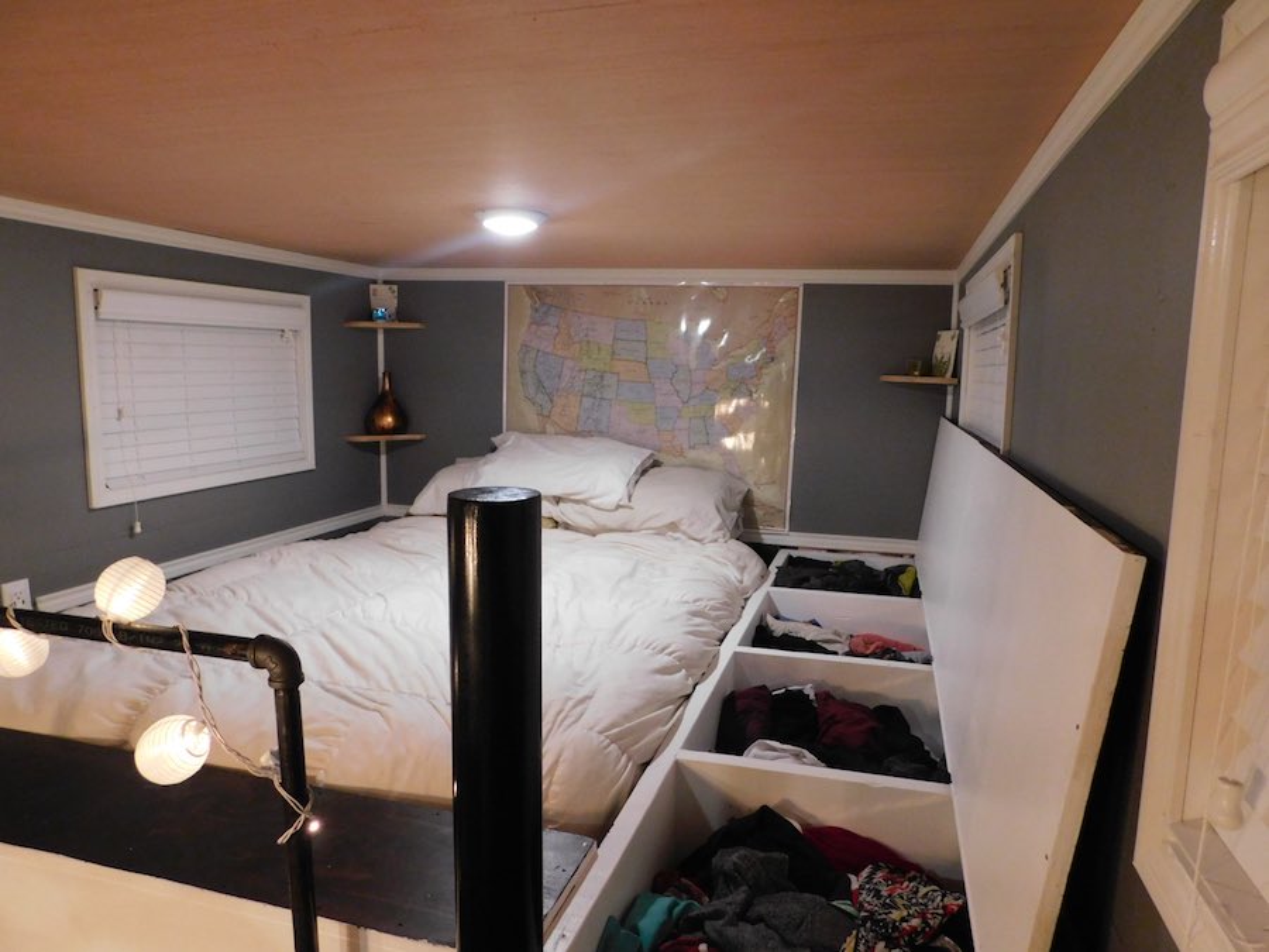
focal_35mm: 23
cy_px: 476
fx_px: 843
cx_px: 634
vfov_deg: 58.9
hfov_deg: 73.9
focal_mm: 4
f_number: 3
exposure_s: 1/20
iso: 400
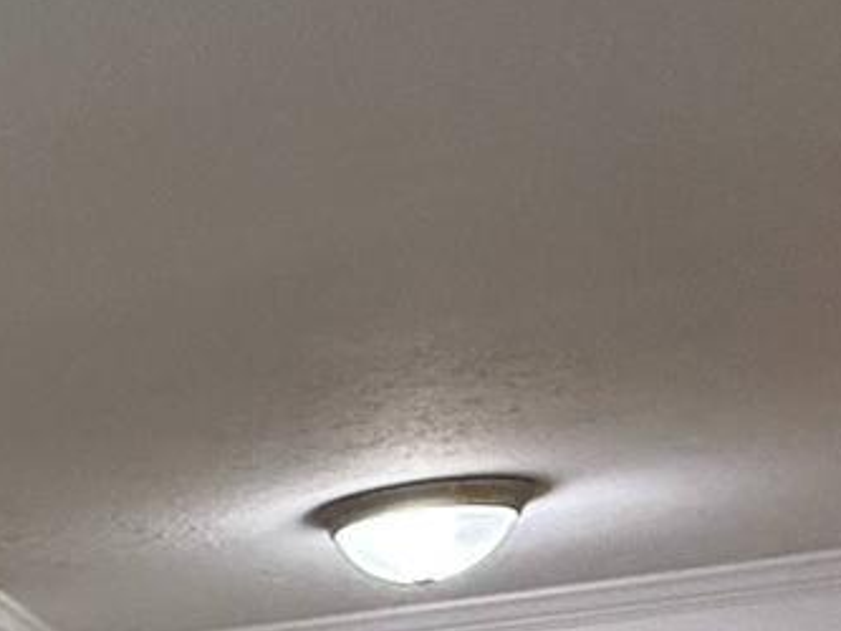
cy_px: 1116
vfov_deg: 15.0
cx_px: -758
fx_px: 2090
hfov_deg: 17.5
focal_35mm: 86
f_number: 2.2
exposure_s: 1/120
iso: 320
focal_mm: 2.22
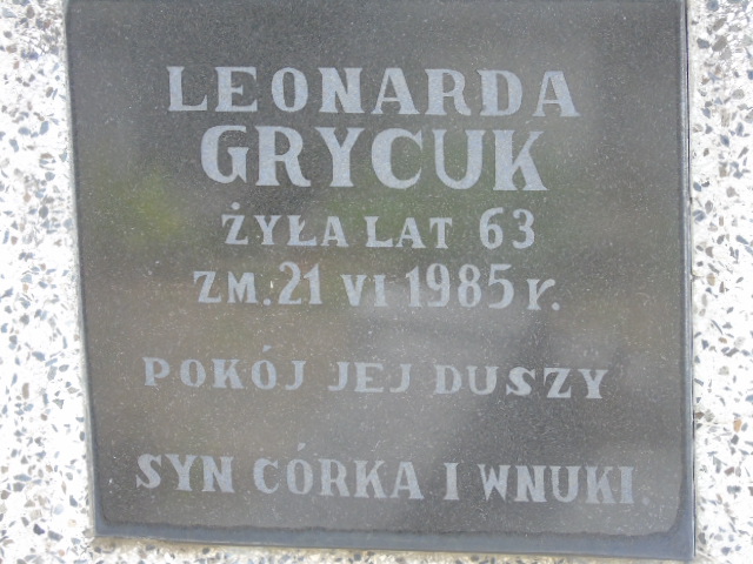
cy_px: 282
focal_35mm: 186
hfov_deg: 10.6
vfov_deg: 8.0
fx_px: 4046
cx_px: 376
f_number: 5
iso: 400
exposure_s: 1/125
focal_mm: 33
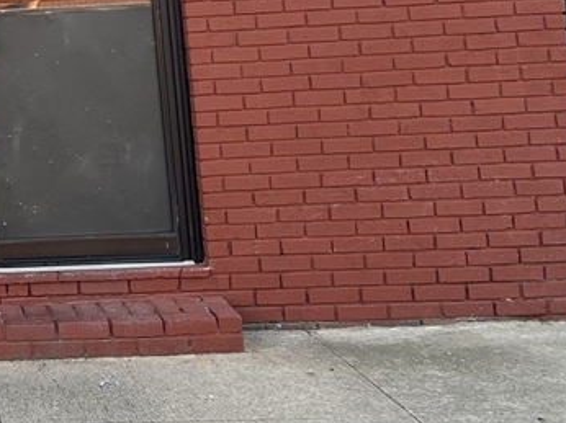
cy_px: -85
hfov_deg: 22.0
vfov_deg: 18.1
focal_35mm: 77
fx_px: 1258
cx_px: -229
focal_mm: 5.7
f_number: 1.5
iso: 40
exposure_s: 1/176
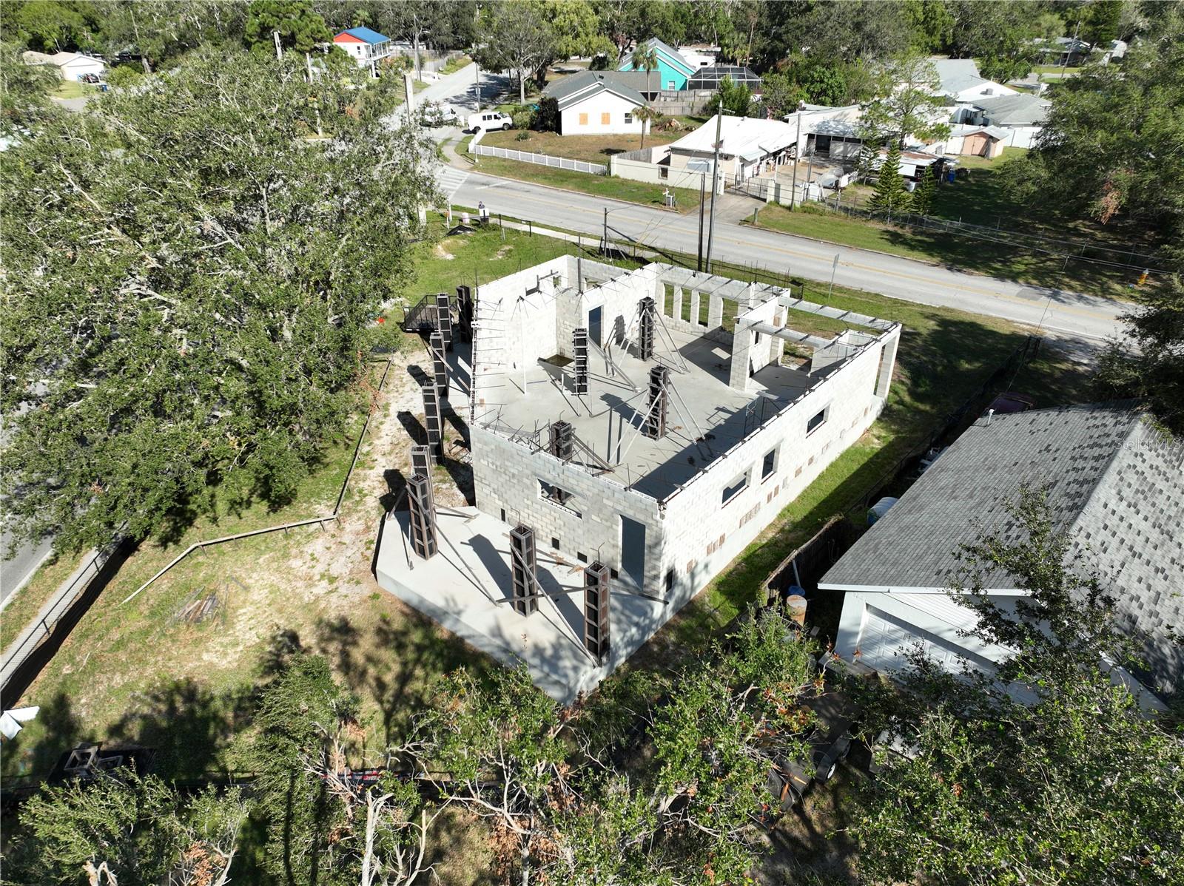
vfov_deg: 56.8
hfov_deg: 71.6
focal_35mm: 24
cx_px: 592
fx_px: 820
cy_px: 443
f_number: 2.8
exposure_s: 1/320
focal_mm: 12.29
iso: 120
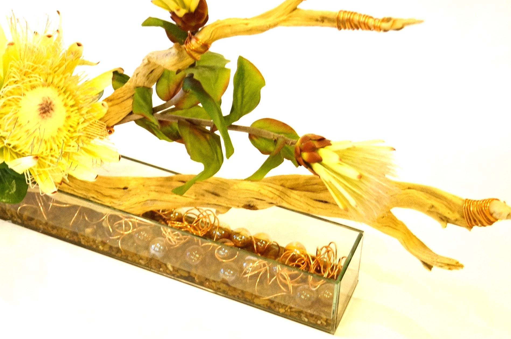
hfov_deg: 29.8
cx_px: 243
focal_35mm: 68
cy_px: 132
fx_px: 959
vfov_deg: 20.0
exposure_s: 1/30
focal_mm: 35
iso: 3200
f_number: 5
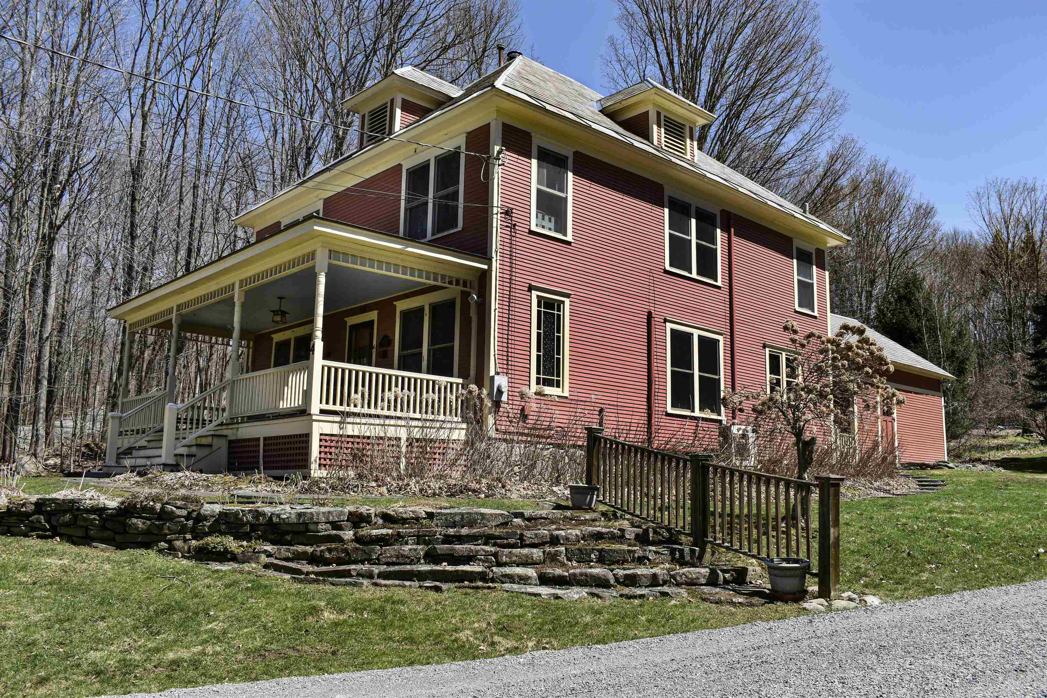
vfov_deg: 43.6
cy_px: 349
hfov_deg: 61.9
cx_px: 524
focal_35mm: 30
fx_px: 872
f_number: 8
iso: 100
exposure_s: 1/250
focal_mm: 20
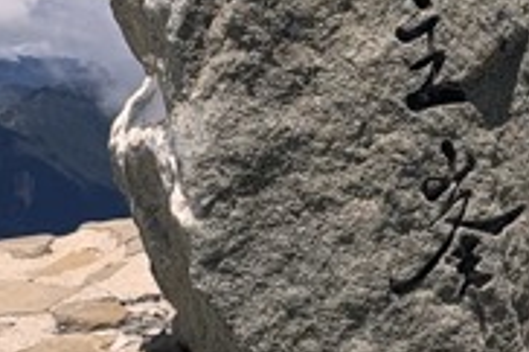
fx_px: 1204
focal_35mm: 82
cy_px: 55
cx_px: 389
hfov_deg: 24.5
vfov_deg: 16.5
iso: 50
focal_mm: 2.22
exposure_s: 1/2985
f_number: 2.2
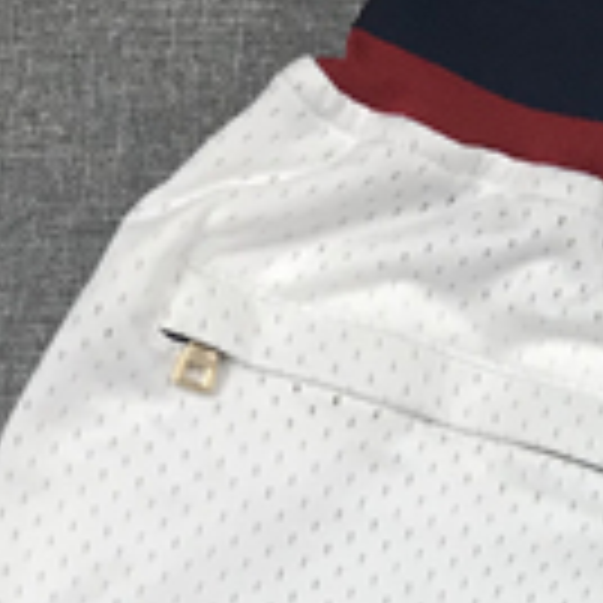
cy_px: 1040
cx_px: 1094
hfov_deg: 11.0
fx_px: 2917
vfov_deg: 11.1
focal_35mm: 148
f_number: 1.8
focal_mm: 3.99
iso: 25
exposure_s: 1/100
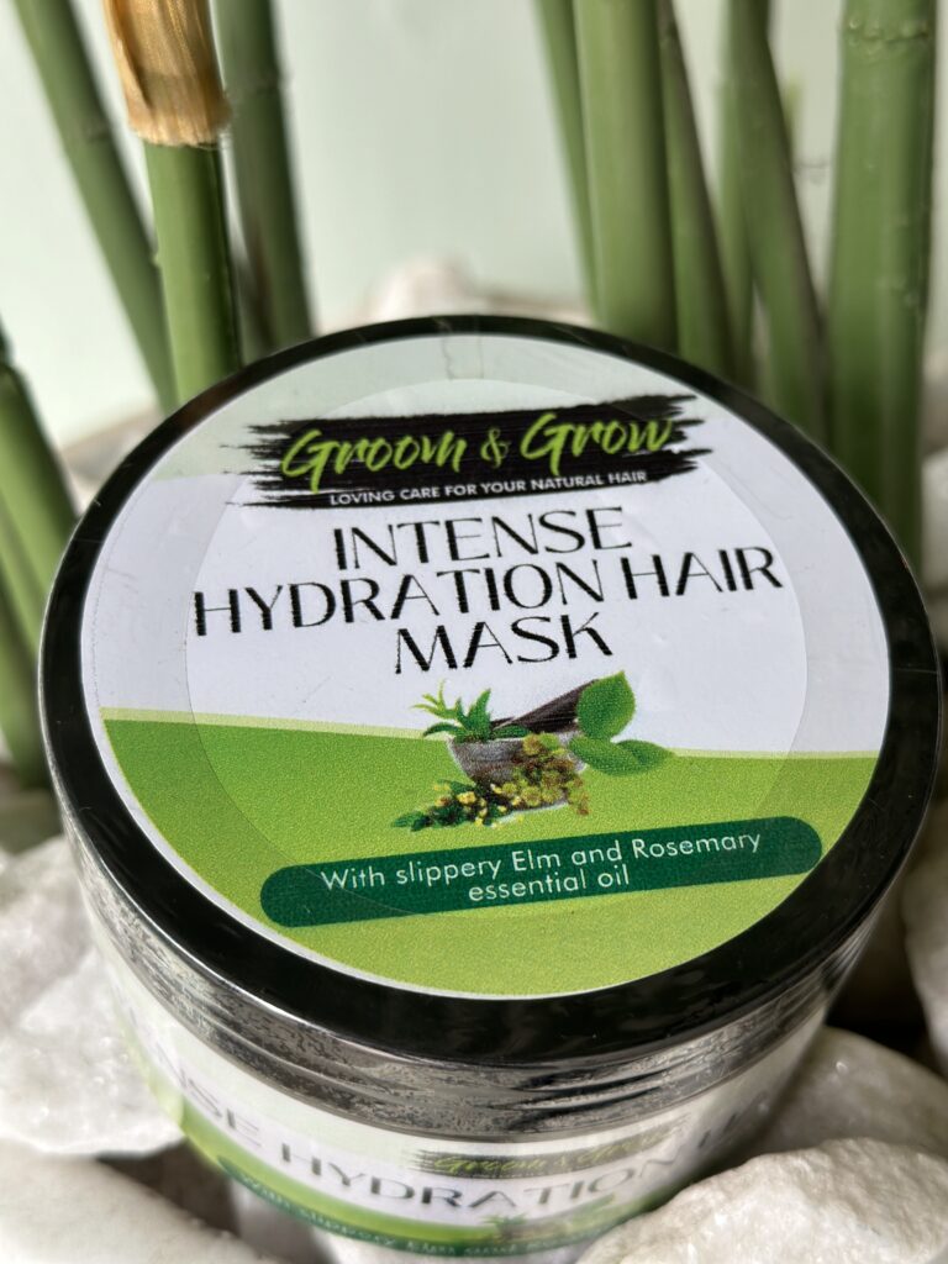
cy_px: 632
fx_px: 1753
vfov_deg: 39.7
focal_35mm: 48
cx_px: 474
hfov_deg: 30.3
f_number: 1.78
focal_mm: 6.86
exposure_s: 1/123
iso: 64
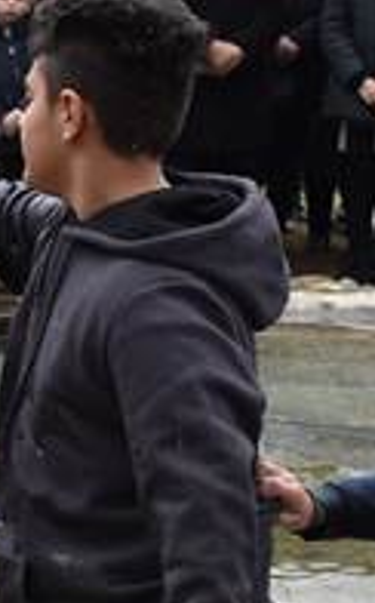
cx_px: 108
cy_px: 423
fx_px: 2870
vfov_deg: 12.0
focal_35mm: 175
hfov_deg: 7.5
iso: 400
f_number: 5
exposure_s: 1/250
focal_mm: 28
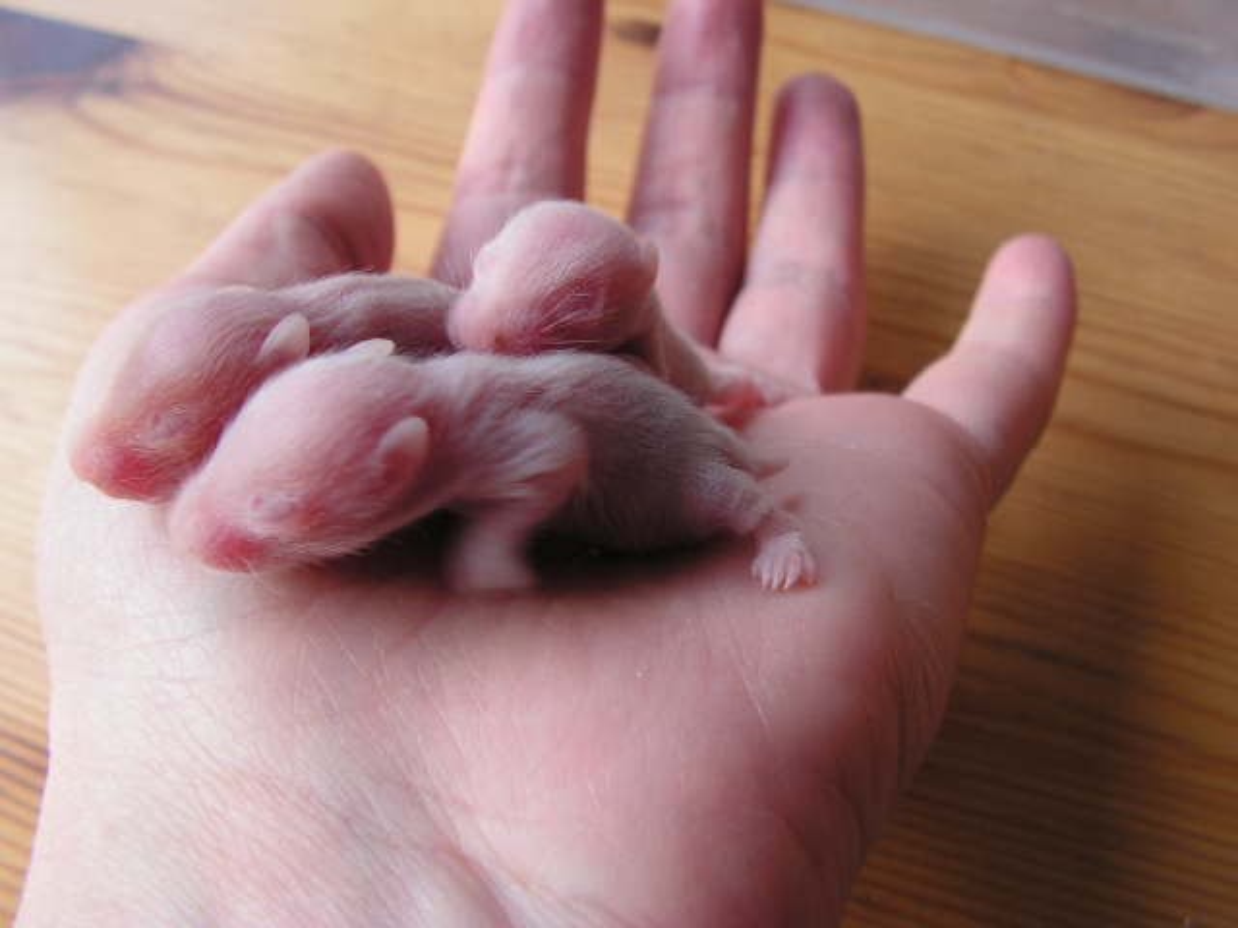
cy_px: 464
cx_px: 619
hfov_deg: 51.4
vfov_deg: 39.7
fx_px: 1287
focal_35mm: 36
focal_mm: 6
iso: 64
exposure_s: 1/50
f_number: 3.2
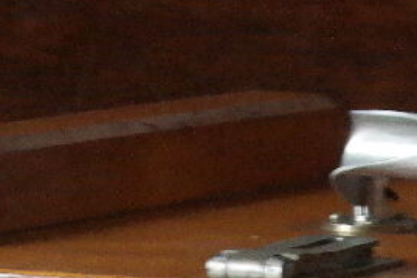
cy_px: 859
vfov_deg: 3.6
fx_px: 4318
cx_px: 481
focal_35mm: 373
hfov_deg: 5.5
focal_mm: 38
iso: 3200
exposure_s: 1/30
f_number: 5.6
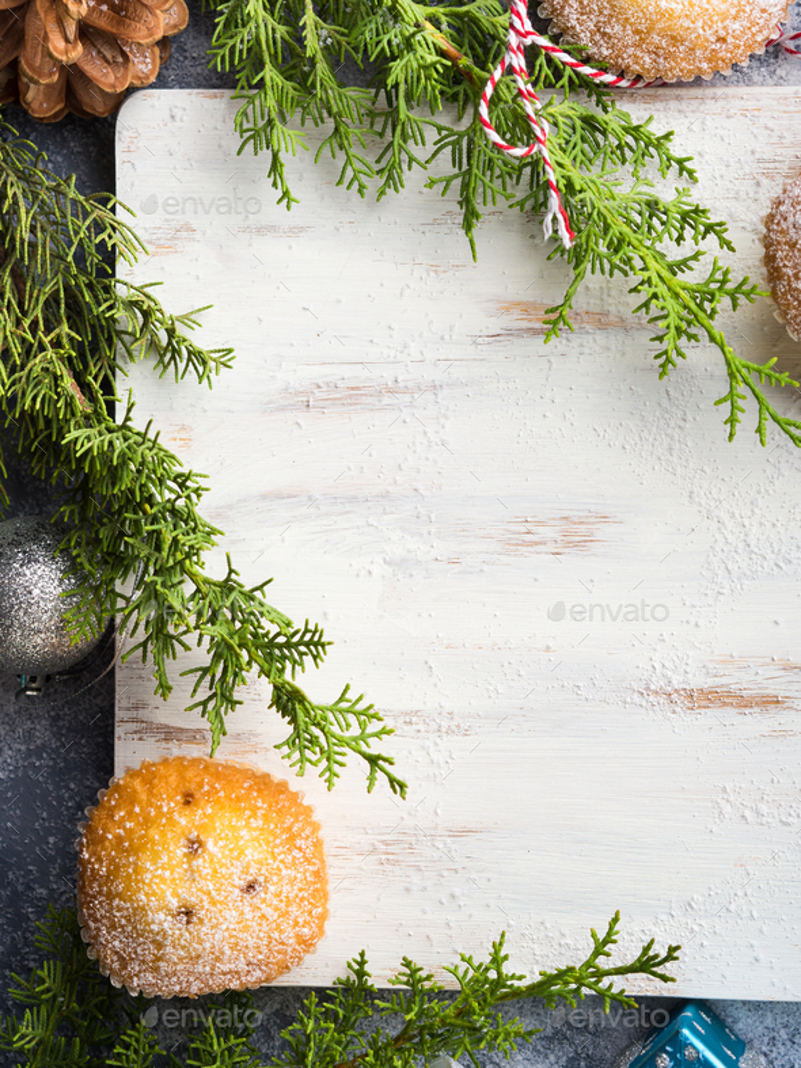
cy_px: 534
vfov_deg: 21.8
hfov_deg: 16.4
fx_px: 2778
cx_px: 400
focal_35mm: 90
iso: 100
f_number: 5.6
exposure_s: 1/200
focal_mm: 45
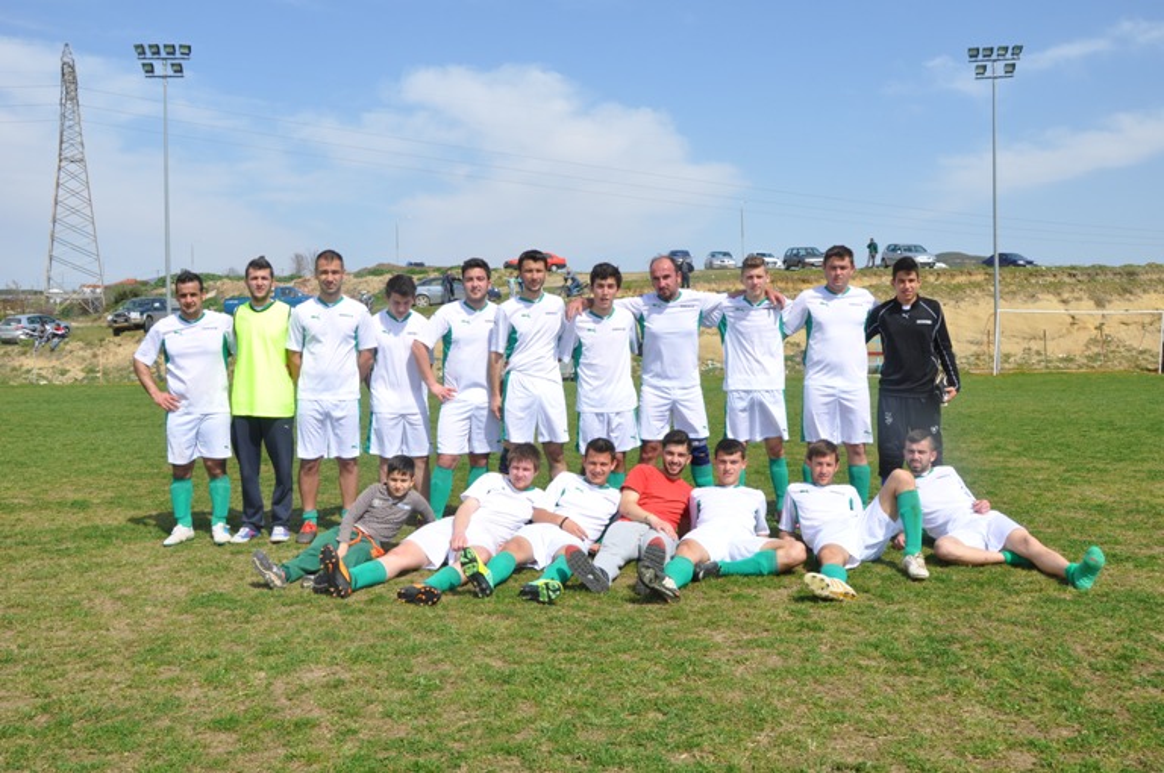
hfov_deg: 59.6
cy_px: 386
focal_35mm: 32
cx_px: 582
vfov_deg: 41.6
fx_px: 1017
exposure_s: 1/200
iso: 200
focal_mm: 21
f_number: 14
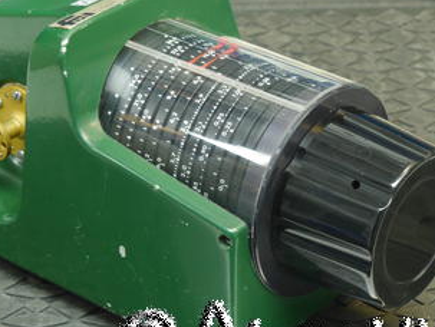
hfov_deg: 13.6
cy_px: 166
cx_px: 181
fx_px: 1824
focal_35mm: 145
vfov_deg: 10.3
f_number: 11
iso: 400
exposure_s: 1/3.2
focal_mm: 55
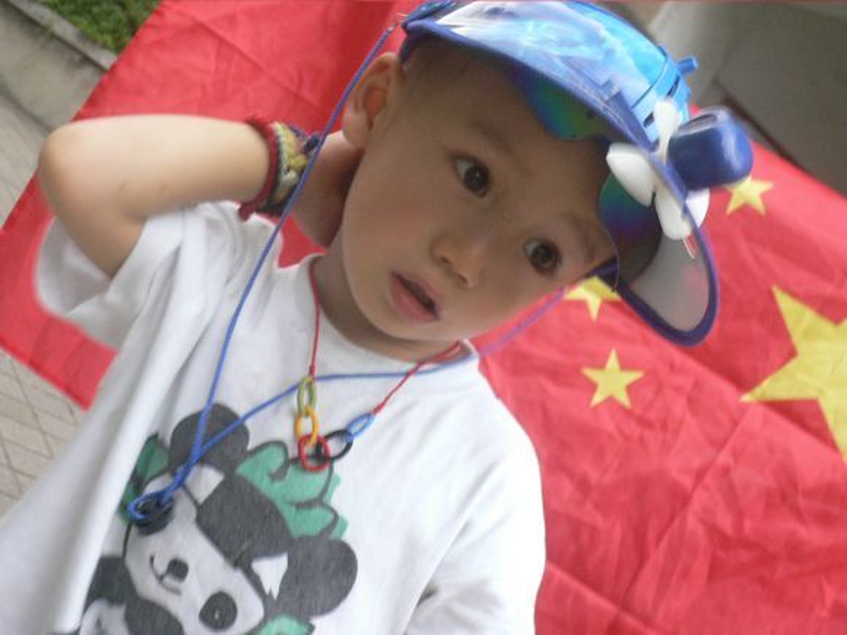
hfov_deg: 37.5
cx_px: 424
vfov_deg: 28.6
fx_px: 1248
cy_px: 318
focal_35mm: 51
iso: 200
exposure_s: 1/8
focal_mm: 8.5
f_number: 3.4
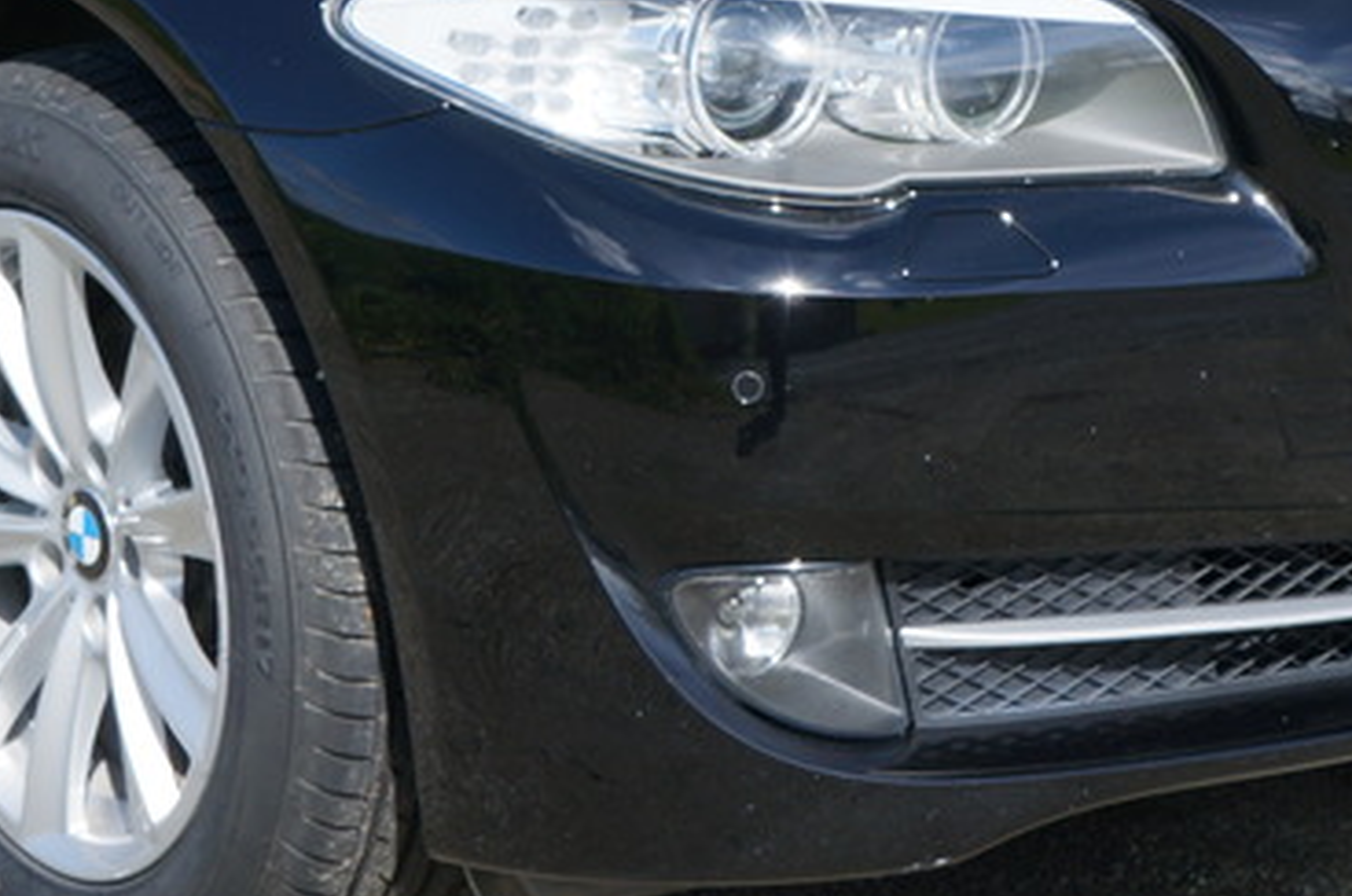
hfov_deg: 17.5
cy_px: -151
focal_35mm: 117
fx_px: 4386
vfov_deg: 11.5
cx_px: 540
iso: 100
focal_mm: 28
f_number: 9
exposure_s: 1/160
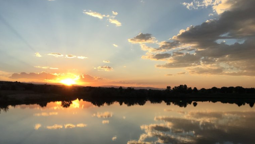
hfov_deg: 61.0
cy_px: 93
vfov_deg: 36.4
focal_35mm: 32
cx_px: 126
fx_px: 216
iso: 25
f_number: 2.2
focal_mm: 4.15
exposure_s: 1/663
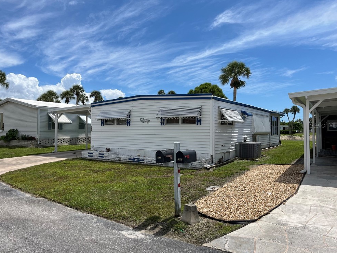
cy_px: 125
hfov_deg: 65.3
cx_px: 167
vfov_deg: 51.4
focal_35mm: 27
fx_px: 263
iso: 50
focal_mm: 5.1
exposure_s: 1/6173
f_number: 1.6
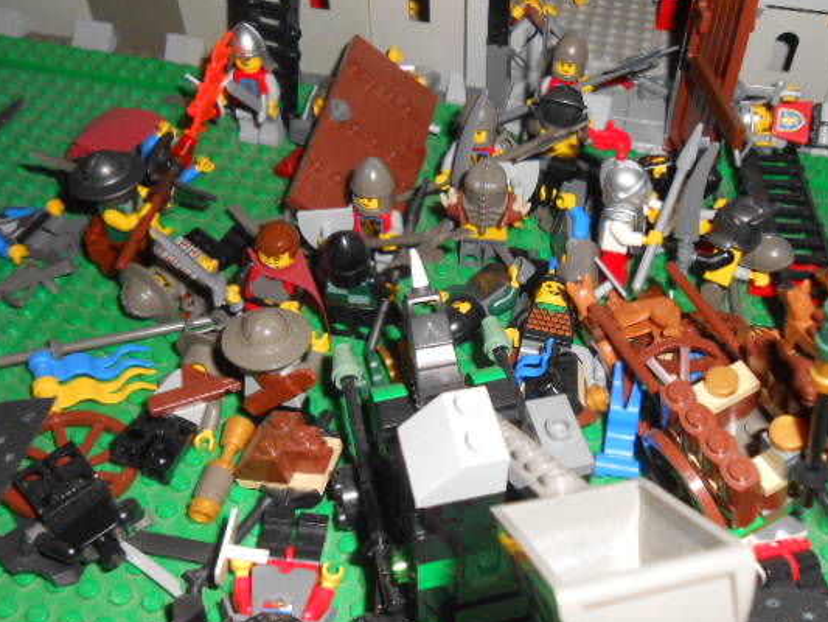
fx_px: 861
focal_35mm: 36
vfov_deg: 39.7
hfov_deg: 51.1
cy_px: 331
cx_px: 489
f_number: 11.9
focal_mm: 5.3
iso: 200
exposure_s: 1/25
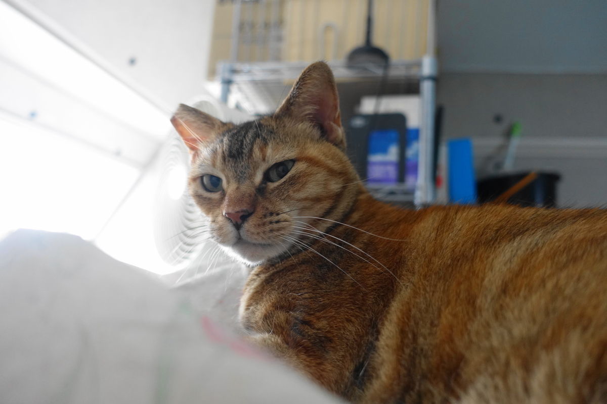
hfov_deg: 73.7
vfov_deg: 53.1
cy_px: 202
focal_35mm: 24
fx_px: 405
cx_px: 304
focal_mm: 8.8
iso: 400
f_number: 1.8
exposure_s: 1/30
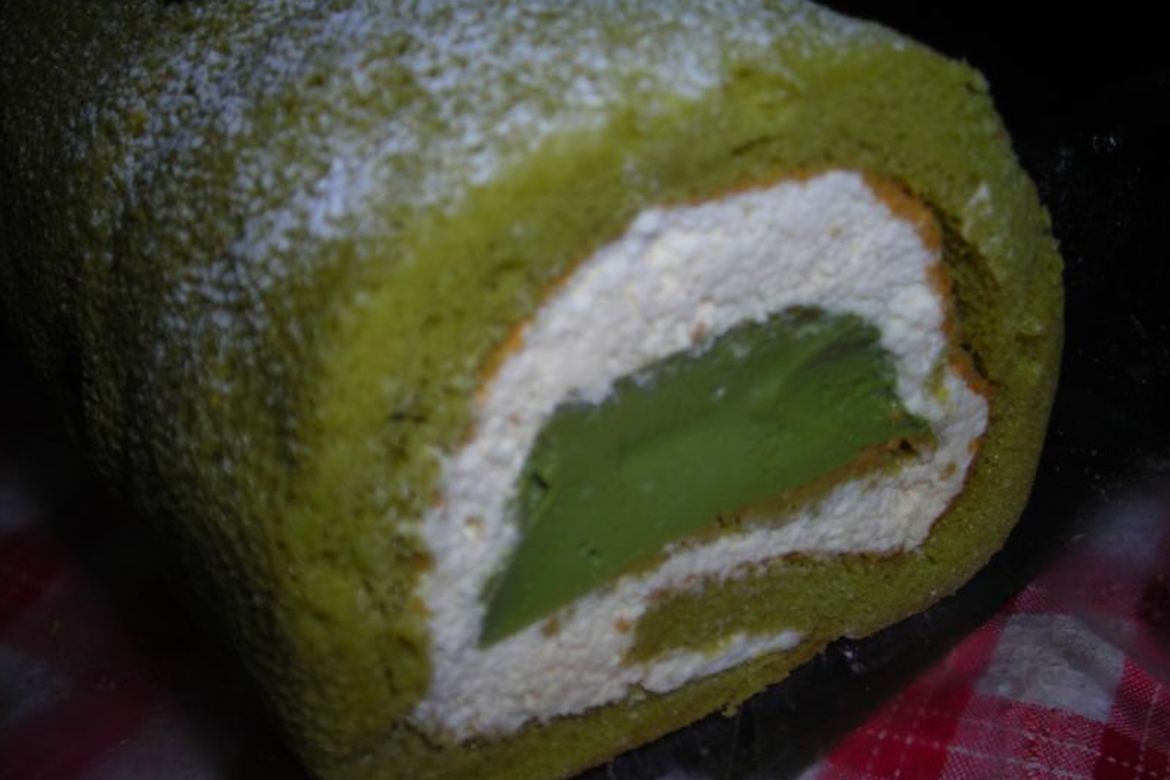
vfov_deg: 31.2
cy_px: 426
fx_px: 1398
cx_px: 587
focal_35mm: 43
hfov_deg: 45.4
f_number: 6.6
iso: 50
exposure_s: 1/60.1
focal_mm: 6.8
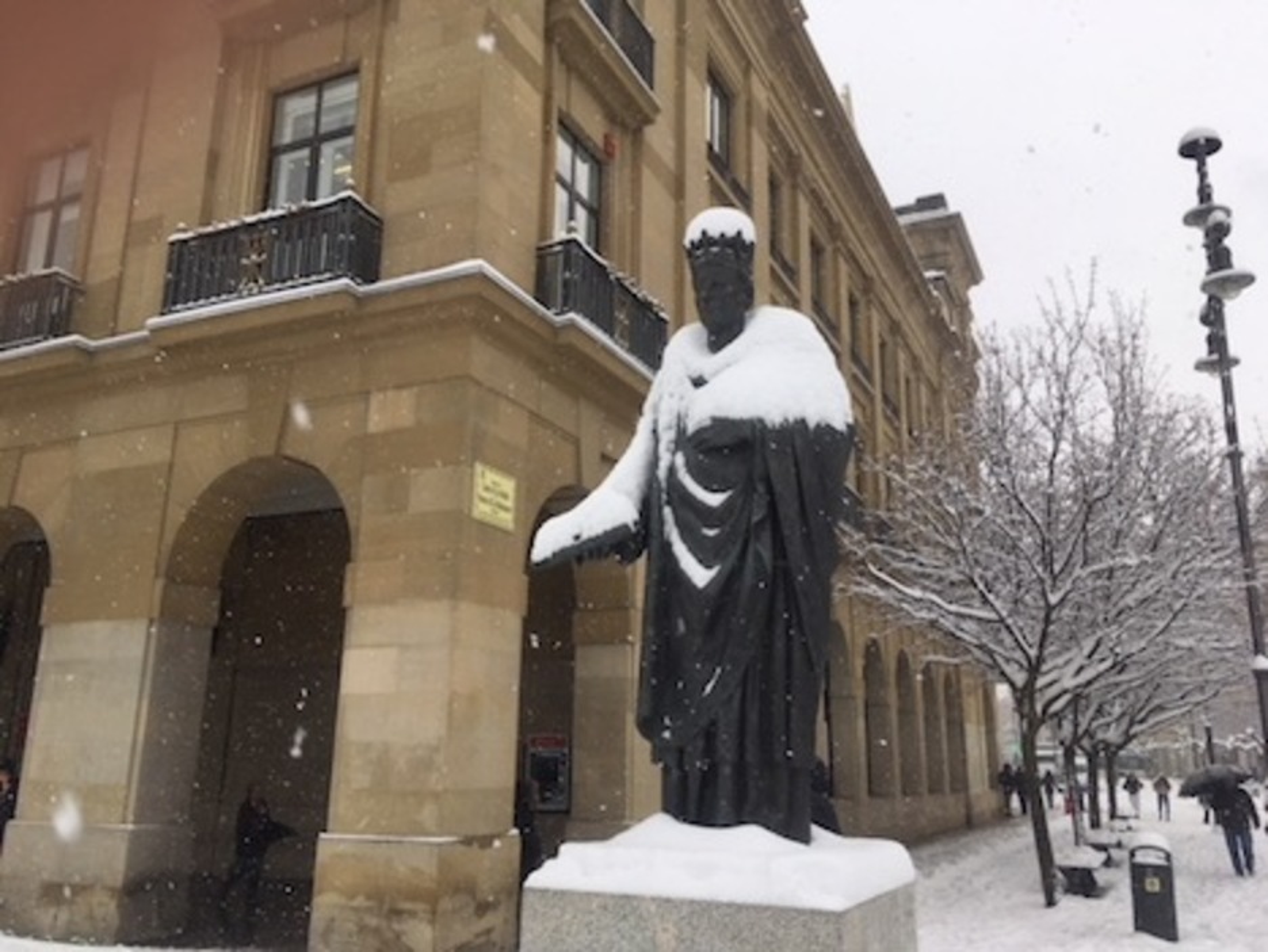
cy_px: 476
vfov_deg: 48.3
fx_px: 1063
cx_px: 634
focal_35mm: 29
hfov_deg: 61.6
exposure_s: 1/587
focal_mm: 4.15
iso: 25
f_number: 2.2
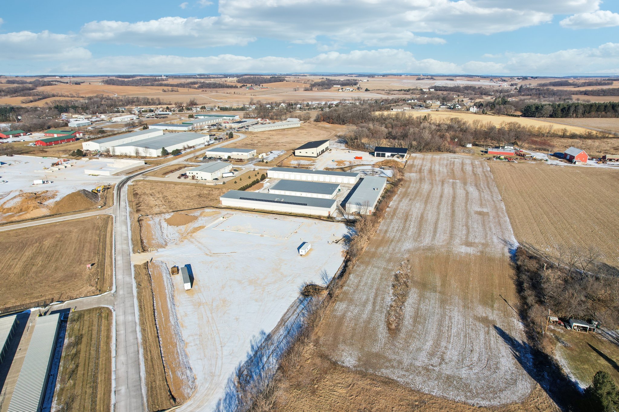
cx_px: 310
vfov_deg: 57.2
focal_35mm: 22
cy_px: 206
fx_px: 378
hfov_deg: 78.6
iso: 100
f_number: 2.8
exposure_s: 1/2500
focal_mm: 8.4
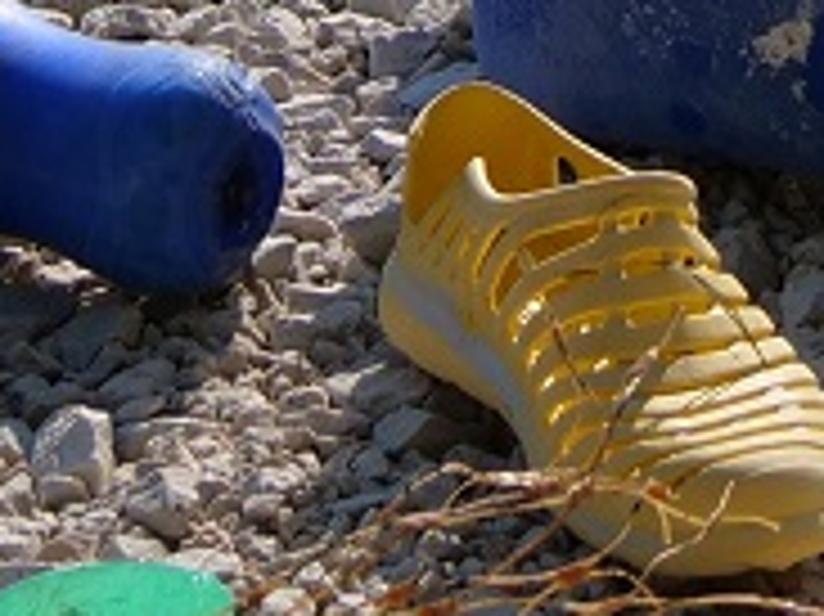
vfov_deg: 5.4
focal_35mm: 266
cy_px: -877
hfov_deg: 7.4
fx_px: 6328
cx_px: 851
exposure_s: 1/3200
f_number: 3.8
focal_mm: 19
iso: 200
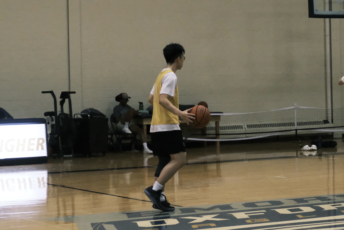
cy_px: 115
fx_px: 650
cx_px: 172
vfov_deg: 20.0
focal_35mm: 68
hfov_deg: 29.7
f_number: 5.6
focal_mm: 45
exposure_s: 1/500
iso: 12800
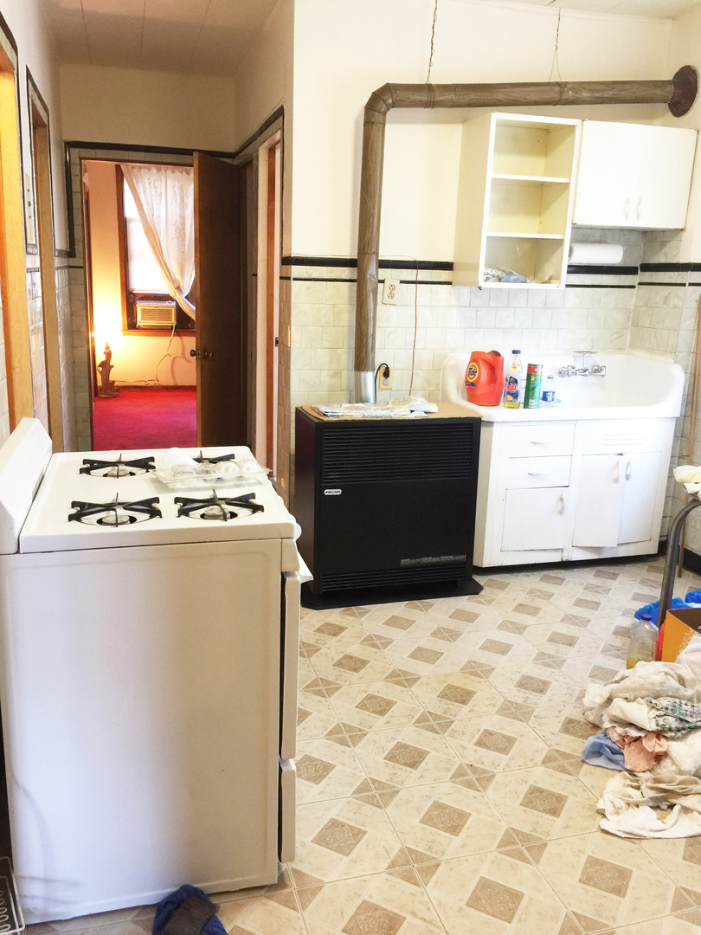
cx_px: 350
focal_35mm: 29
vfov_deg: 61.7
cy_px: 468
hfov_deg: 48.2
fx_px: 783
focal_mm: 4.15
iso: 64
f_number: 2.2
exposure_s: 1/15
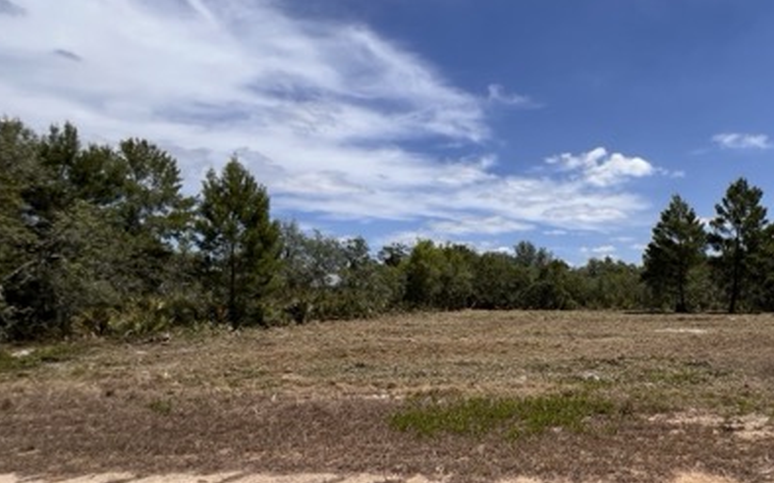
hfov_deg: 76.3
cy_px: 277
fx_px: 443
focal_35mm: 21
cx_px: 580
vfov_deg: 57.0
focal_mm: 1.57
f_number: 1.8
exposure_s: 1/2273
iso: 32
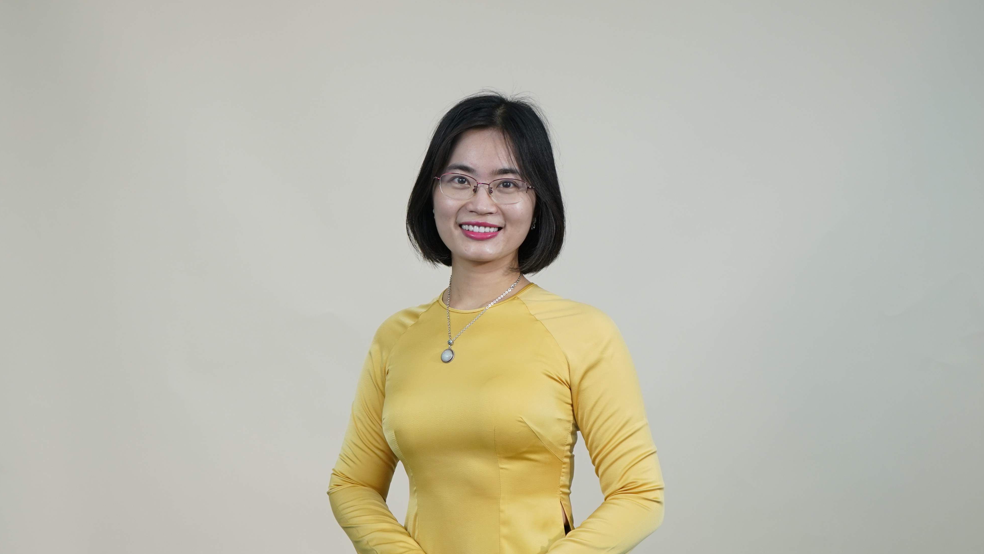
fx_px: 1409
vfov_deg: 22.2
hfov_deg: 38.5
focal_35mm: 54
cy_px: 314
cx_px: 492
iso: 400
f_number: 4
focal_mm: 34
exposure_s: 1/125
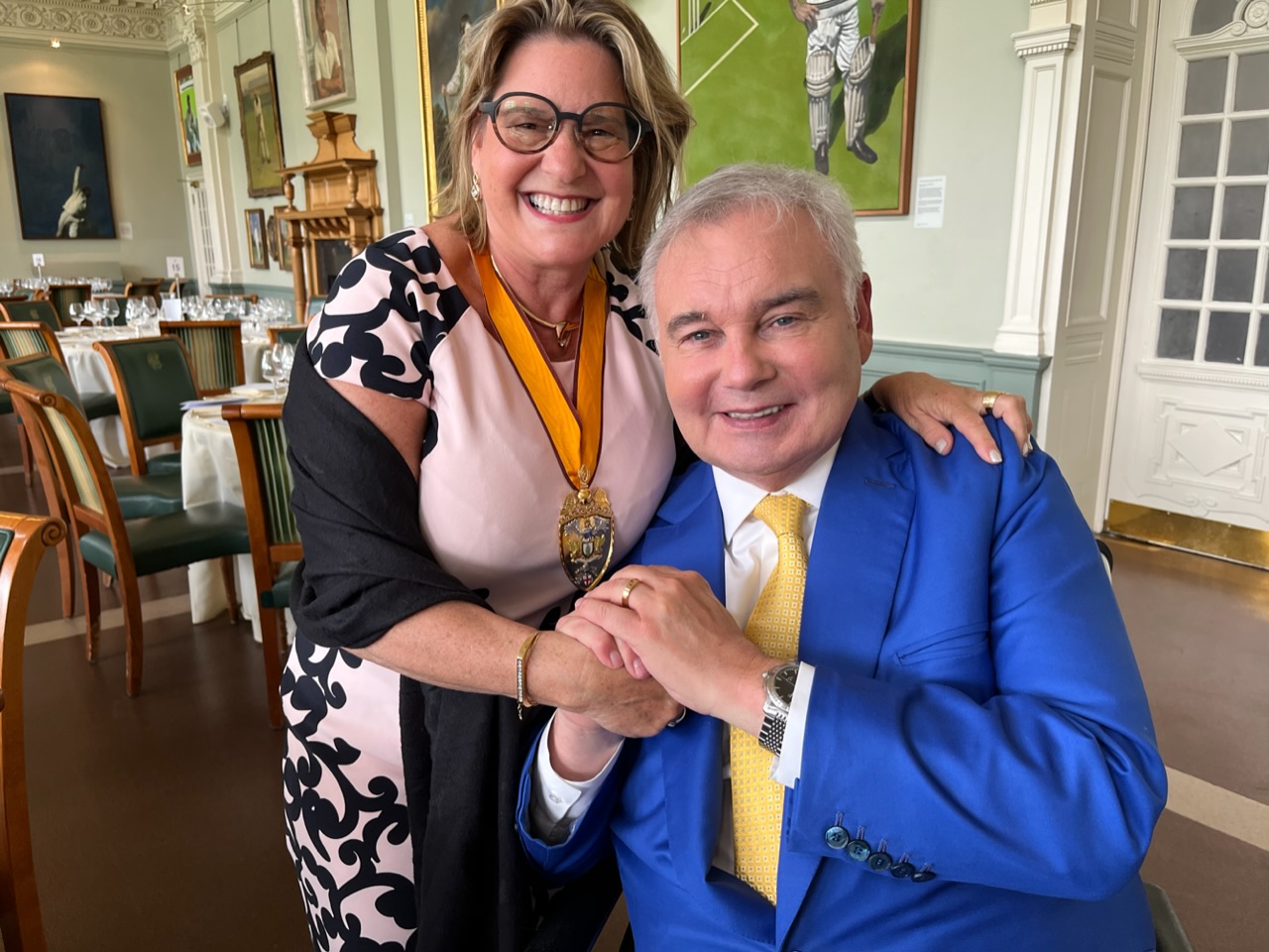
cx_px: 634
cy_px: 476
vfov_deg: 53.1
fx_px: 953
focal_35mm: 26
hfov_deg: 67.3
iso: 100
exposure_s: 1/121
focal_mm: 5.1
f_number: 1.6
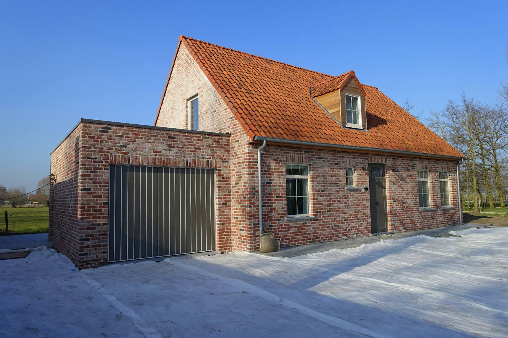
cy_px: 169
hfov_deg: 73.7
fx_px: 339
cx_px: 254
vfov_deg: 53.1
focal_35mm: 24
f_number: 4
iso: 125
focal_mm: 8.8
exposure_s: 1/125
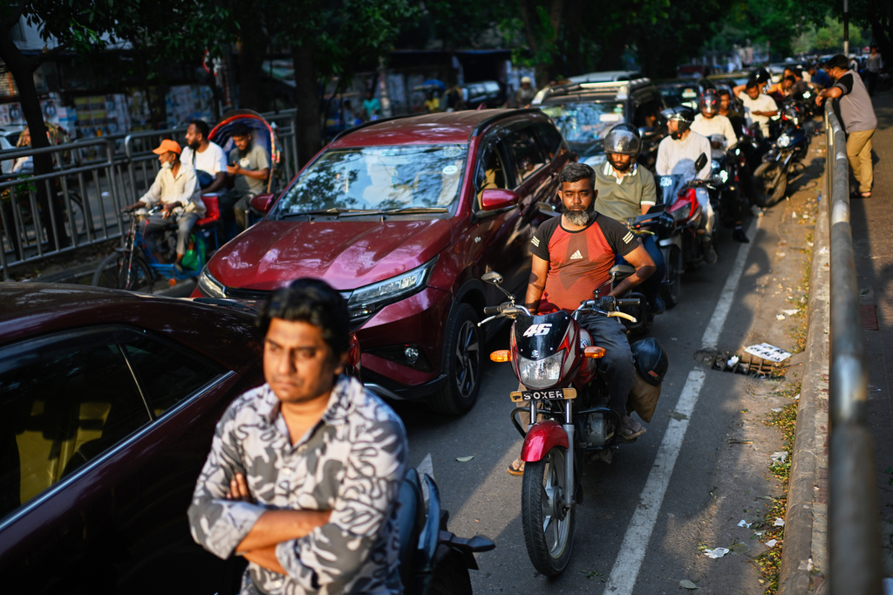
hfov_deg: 54.4
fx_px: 868
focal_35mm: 35
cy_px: 298
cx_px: 446
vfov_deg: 37.8
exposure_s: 1/800
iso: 160
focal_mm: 35
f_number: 1.4
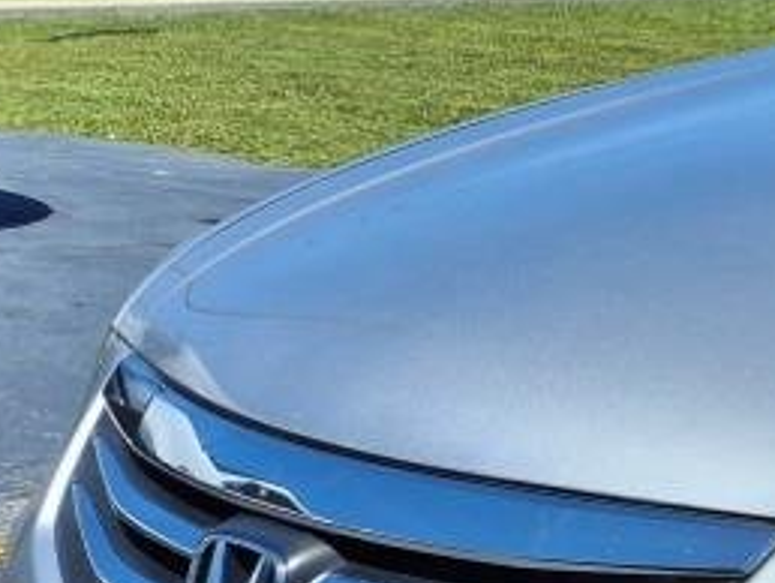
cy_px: 529
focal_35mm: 107
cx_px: 1298
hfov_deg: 16.1
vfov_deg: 13.7
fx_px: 2398
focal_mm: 3.58
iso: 40
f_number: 1.9
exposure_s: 1/3333
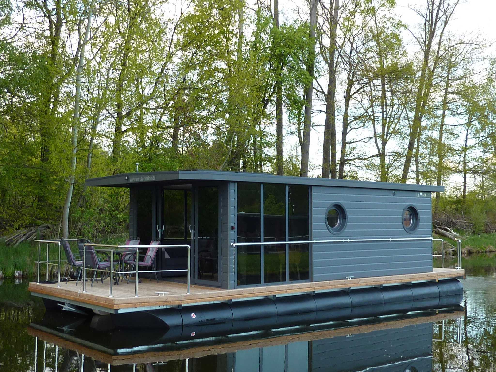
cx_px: 248
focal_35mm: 45
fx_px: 645
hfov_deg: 42.1
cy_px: 186
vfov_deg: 32.2
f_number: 3.3
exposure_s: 1/50
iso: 80
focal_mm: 4.1
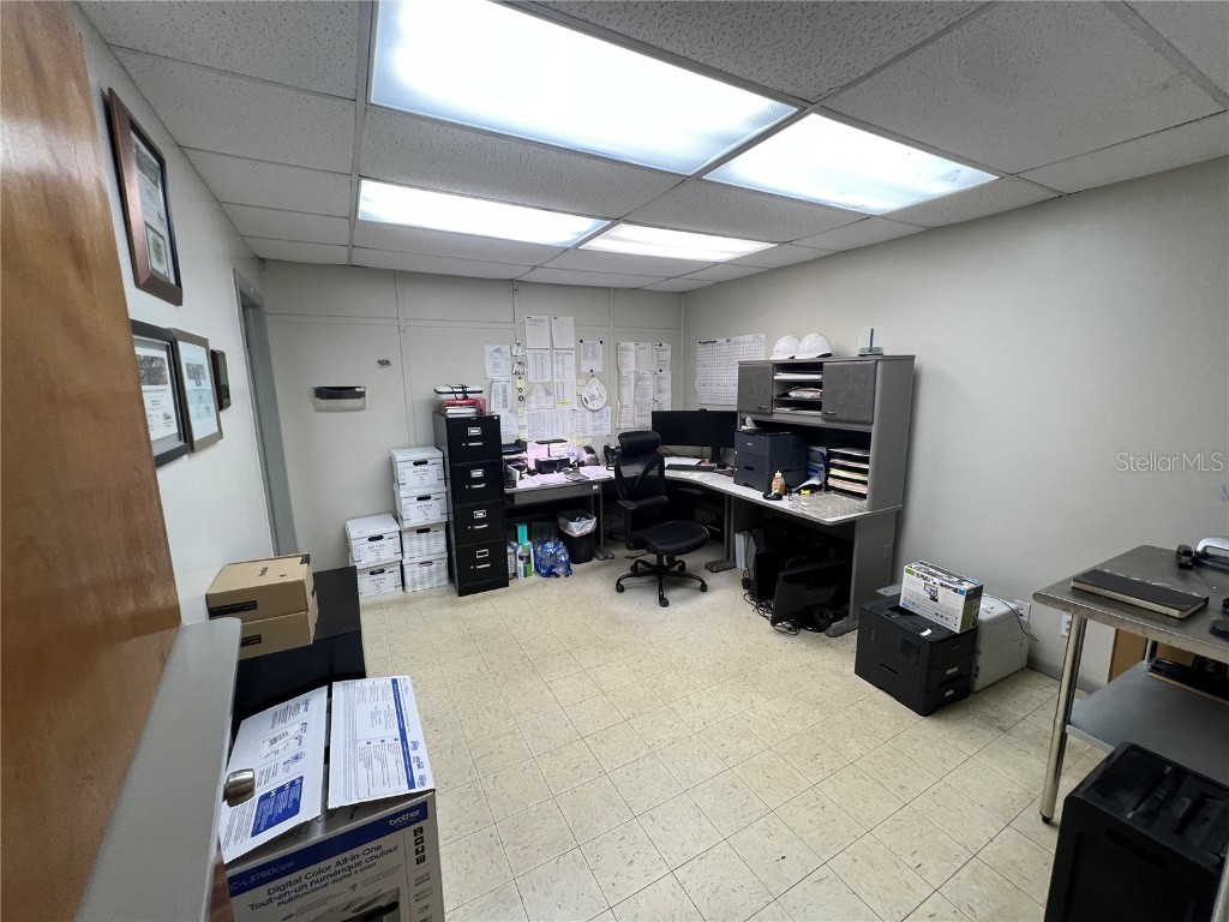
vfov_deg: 89.9
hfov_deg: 106.2
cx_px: 614
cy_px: 461
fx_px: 462
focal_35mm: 13
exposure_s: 1/120
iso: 100
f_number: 1.8
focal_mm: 1.57
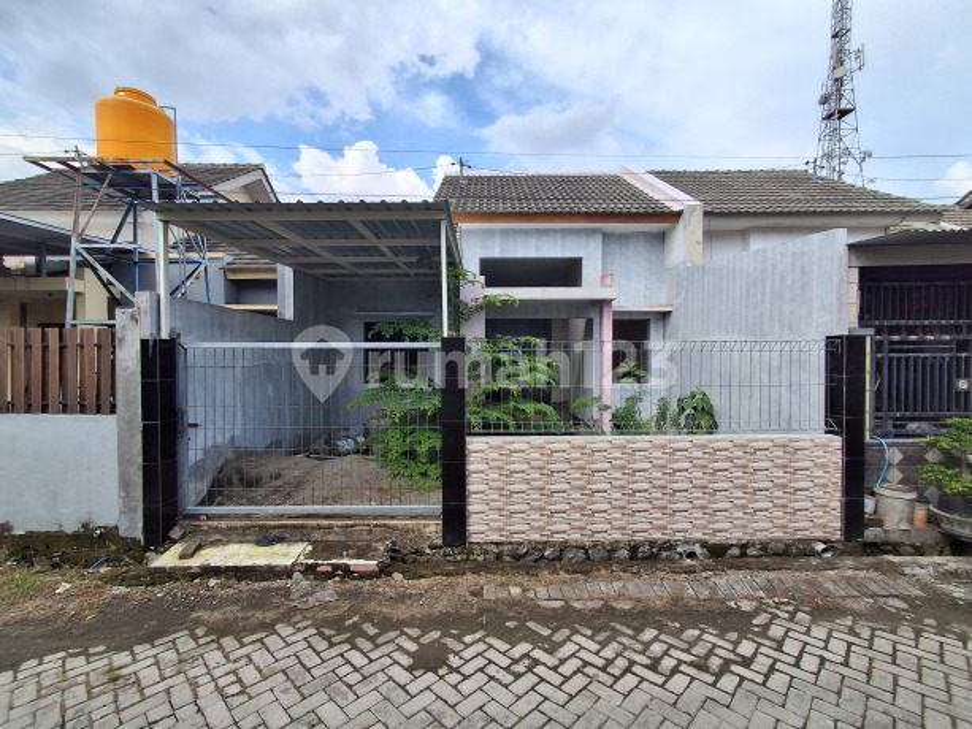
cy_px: 364
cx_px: 486
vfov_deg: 78.1
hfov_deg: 94.5
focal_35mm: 16
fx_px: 449
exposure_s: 1/1010
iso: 40
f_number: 2.2
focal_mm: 1.64
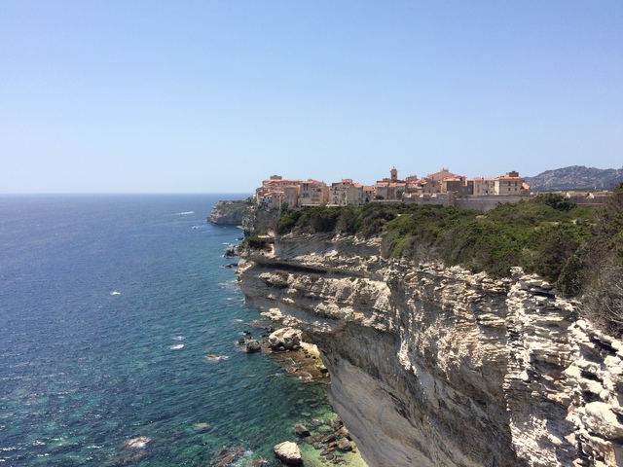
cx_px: 312
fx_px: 522
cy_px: 234
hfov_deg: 61.7
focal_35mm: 29
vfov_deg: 48.2
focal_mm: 4.15
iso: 32
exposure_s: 1/2415
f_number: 2.2
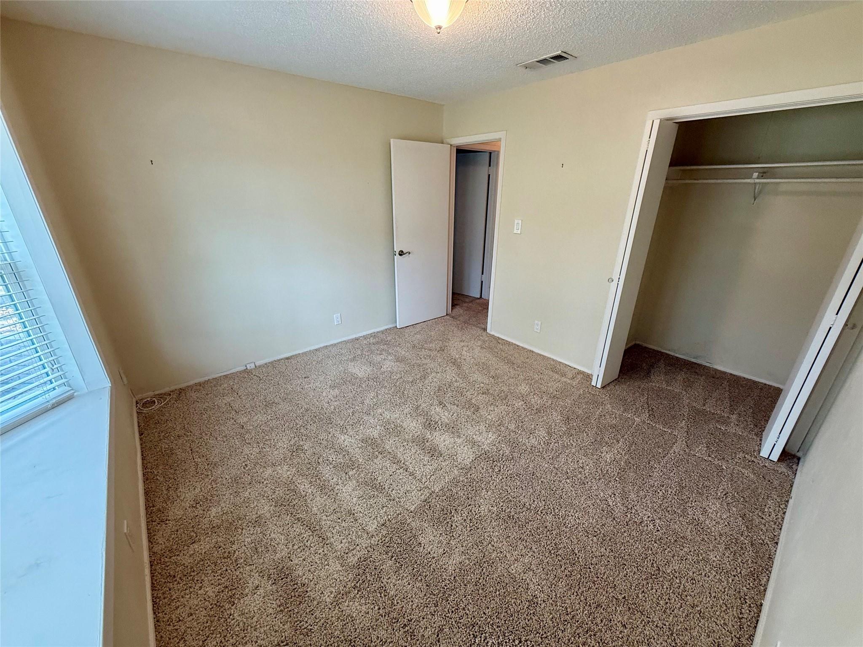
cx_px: 432
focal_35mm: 14
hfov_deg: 102.1
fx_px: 349
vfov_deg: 85.7
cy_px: 324
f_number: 2.2
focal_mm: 2.22
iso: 250
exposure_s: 1/120
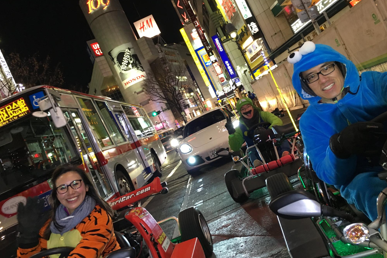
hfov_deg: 60.3
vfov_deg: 42.3
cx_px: 192
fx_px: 333
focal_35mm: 31
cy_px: 116
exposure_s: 1/30
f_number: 2.2
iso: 160
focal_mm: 4.15
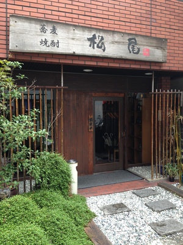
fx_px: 233
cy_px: 122
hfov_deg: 42.9
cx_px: 92
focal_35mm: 33
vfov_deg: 55.4
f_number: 2.4
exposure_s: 1/120
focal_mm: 4.12
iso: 50
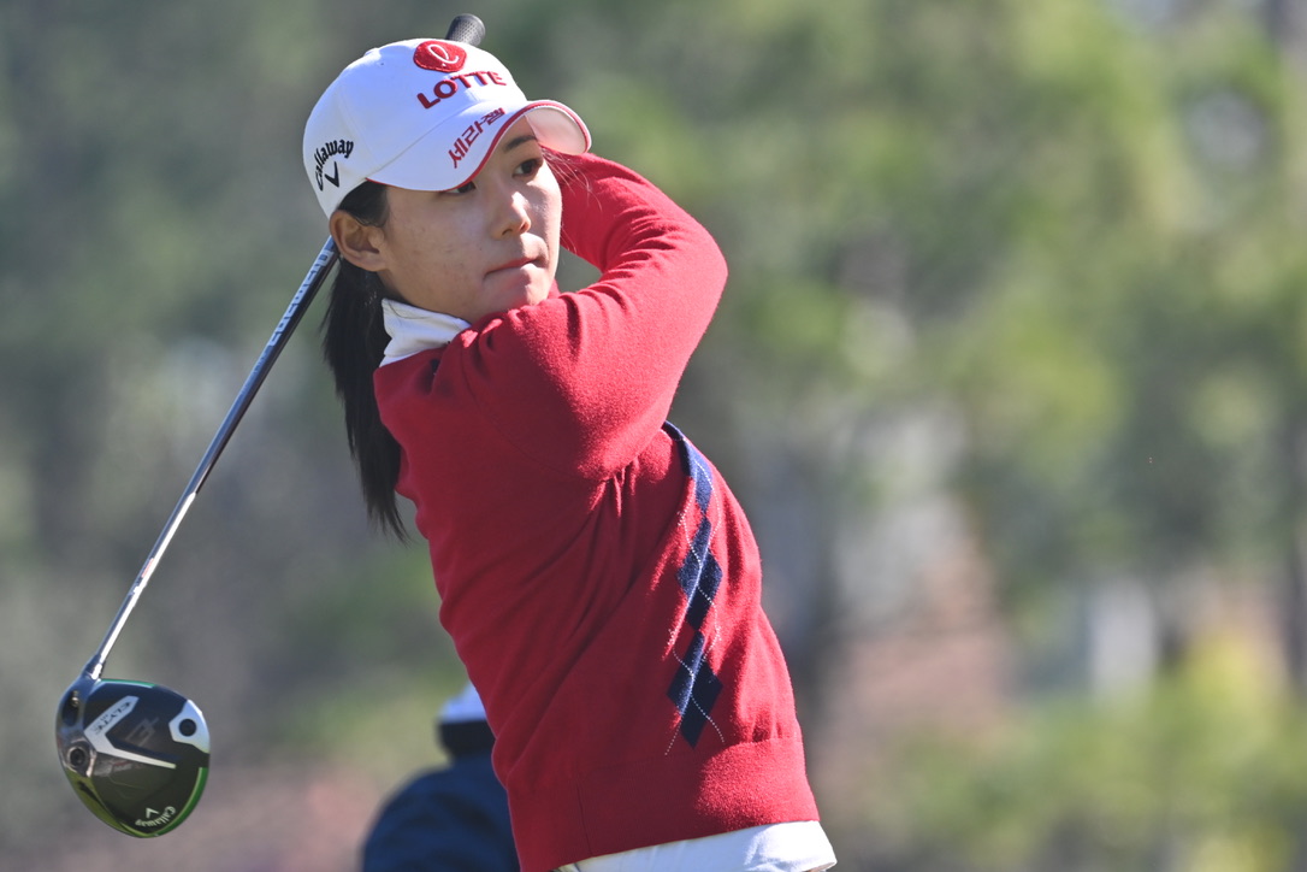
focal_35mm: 600
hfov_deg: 3.4
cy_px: 436
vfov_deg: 2.3
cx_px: 654
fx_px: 21782
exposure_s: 1/640
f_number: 6.3
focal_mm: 400
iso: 320
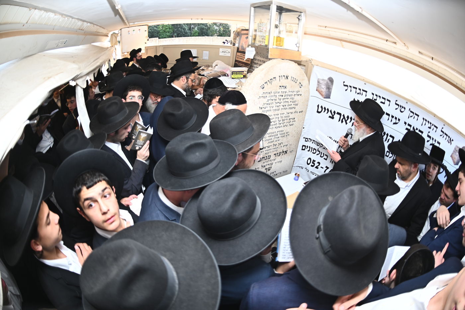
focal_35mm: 16
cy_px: 155
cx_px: 232
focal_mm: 16
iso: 160
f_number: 2.8
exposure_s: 1/200
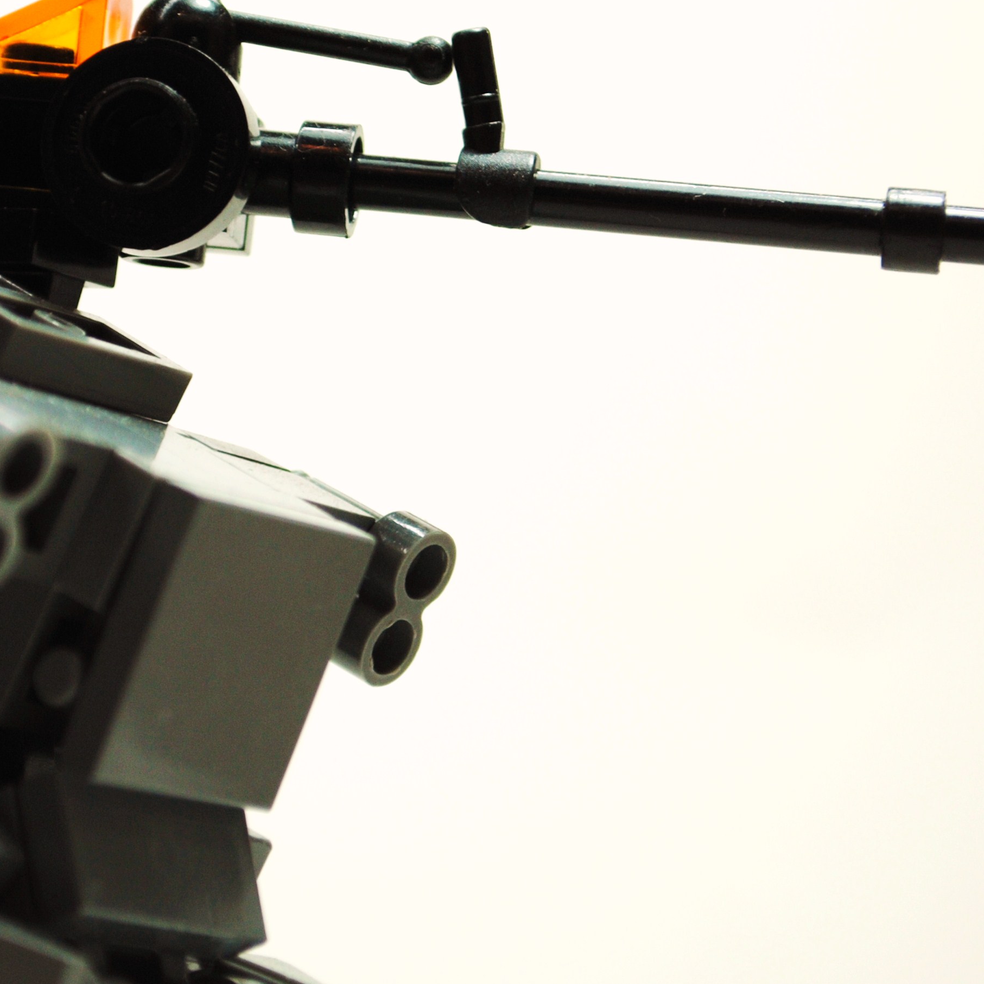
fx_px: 4821
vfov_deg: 11.6
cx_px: 257
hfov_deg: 11.6
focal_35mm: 150
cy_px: 384
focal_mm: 55
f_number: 5.6
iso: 200
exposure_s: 1/60
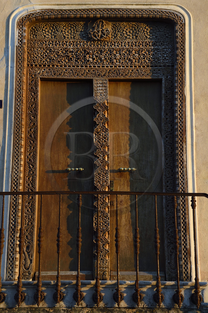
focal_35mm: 66
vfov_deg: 30.5
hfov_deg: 20.6
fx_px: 573
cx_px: 104
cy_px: 156
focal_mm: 66
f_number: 7.1
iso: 800
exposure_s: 1/125
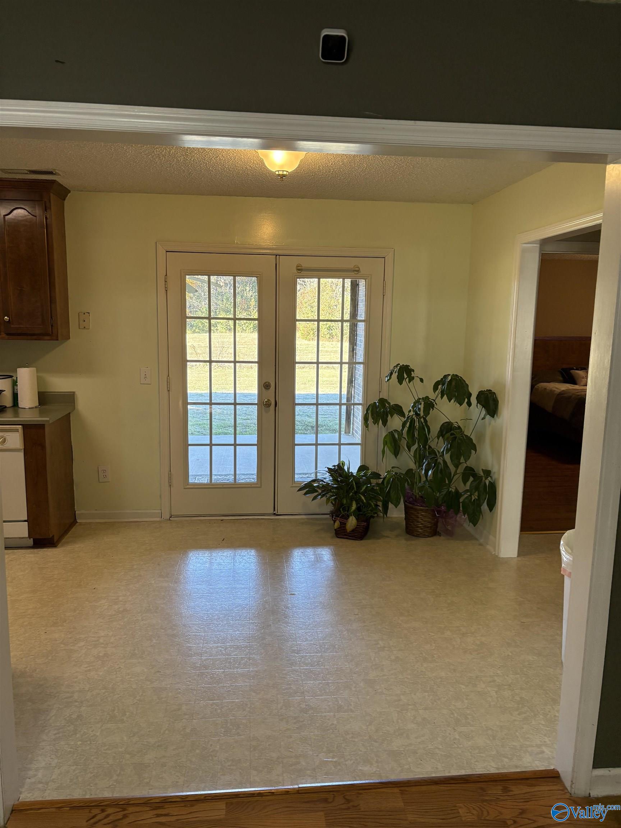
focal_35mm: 26
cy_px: 414
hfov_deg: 53.1
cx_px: 310
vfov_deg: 67.3
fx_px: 622
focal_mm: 5.96
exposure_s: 1/120
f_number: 1.6
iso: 125
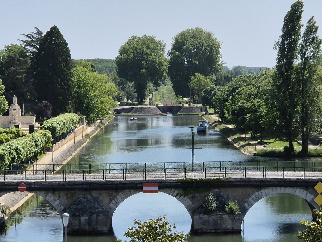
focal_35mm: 69
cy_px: 121
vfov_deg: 21.3
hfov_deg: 28.2
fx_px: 642
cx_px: 161
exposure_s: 1/1453
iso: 25
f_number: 2.4
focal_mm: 7
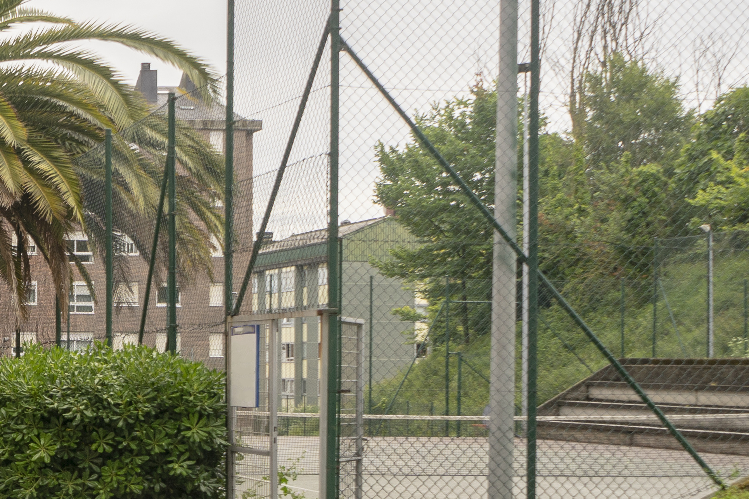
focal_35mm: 87
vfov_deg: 15.7
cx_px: -195
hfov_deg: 21.4
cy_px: 317
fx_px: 1810
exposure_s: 1/100
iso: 100
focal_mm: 28
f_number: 8
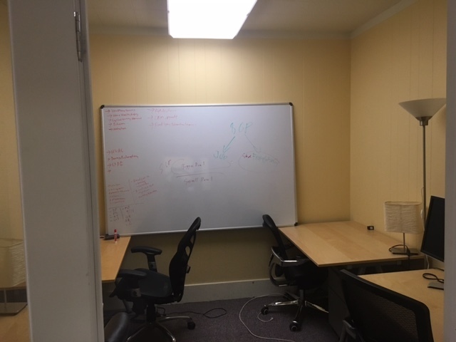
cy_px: 171
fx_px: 382
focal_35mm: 29
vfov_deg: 48.2
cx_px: 228
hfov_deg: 61.7
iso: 125
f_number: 2.2
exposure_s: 1/30
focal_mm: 4.15
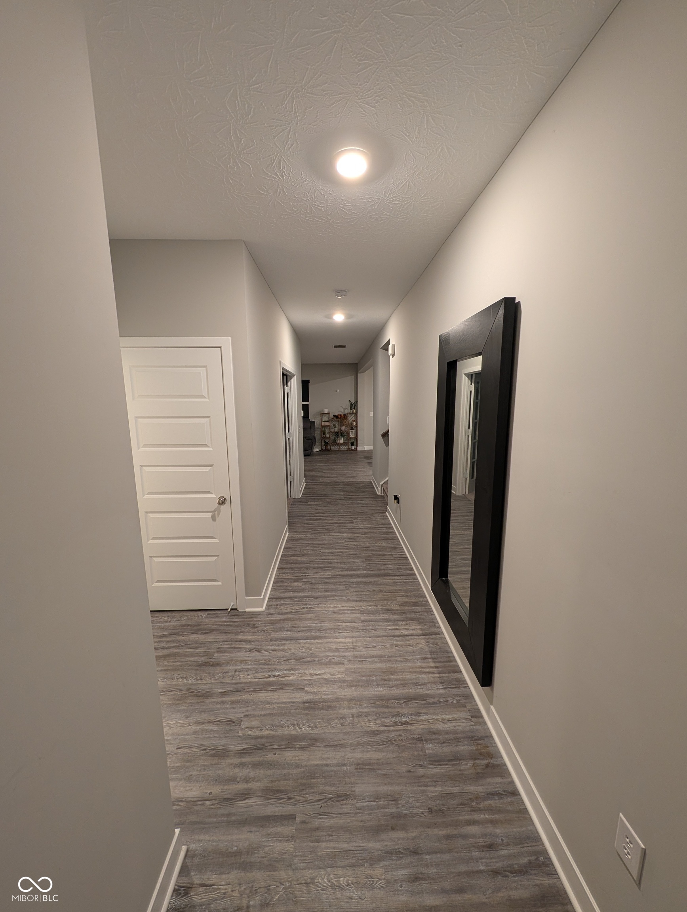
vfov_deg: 110.5
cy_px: 456
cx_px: 344
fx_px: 317
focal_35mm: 12
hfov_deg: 94.6
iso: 78
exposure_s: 1/24
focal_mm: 2.02
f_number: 1.7
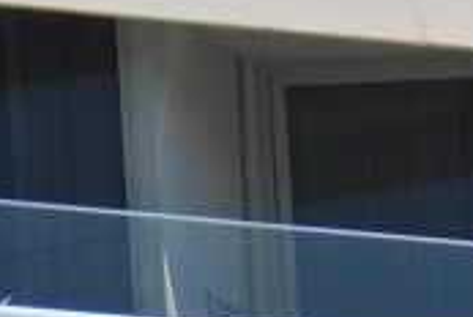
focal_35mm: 1985
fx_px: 26125
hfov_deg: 1.0
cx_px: 1032
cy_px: -128
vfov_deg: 0.7
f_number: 5.6
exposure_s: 1/2000
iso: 200
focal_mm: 200
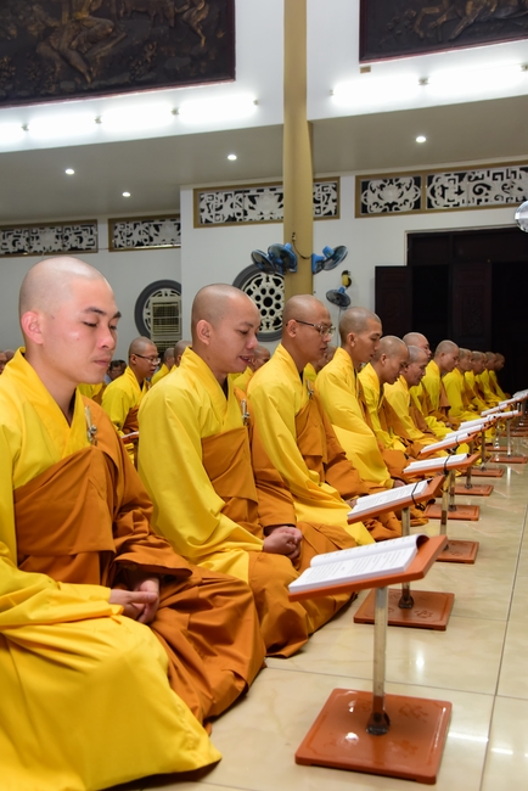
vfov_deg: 50.7
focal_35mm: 38
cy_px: 396
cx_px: 264
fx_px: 835
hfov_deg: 35.1
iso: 2000
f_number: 5.6
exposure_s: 1/60
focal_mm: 38
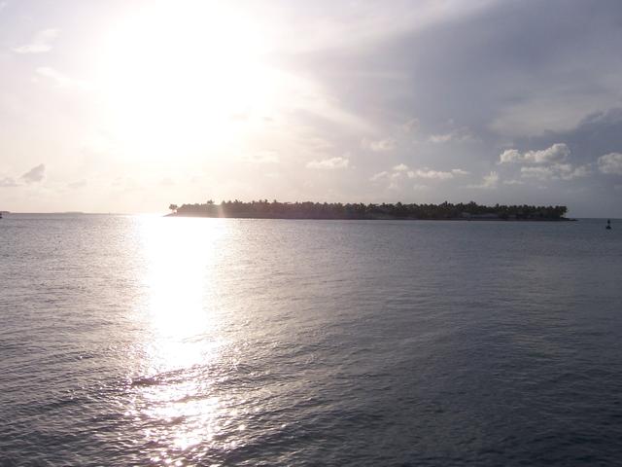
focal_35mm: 36
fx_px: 647
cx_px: 311
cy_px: 234
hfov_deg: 51.4
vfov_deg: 39.7
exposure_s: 1/1000
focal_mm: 6
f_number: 4.8
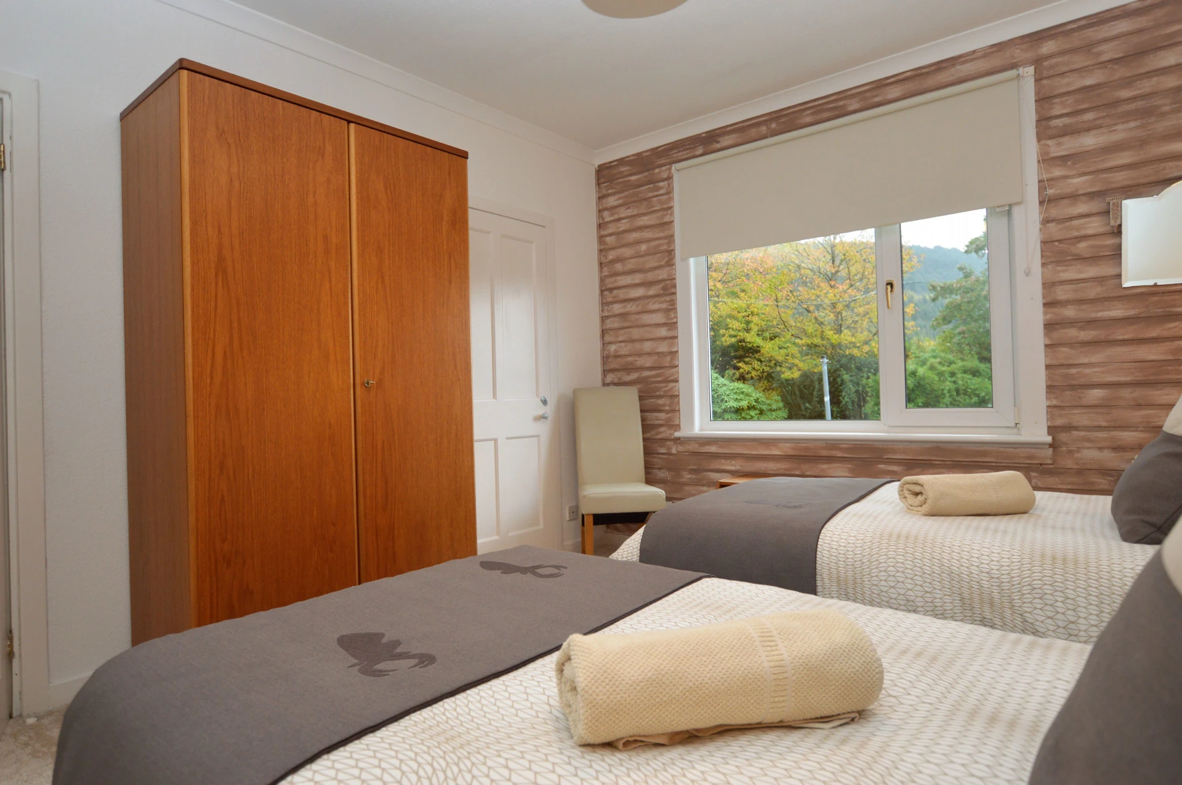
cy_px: 392
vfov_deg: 63.1
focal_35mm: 20
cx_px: 591
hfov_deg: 85.5
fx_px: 640
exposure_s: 1/60
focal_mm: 13
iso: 500
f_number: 4
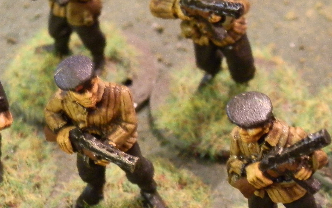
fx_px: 1285
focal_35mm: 142
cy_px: 142
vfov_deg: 9.2
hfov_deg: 14.7
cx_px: 248
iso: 320
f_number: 3.7
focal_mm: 10.99
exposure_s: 1/8
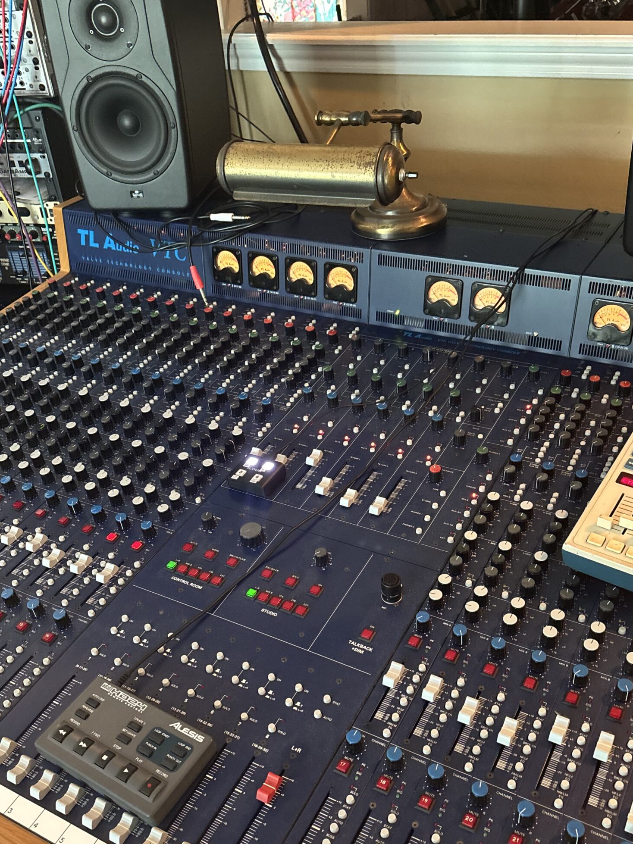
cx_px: 312
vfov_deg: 53.6
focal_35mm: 34
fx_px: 829
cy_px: 500
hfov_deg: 41.8
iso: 640
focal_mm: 5.96
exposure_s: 1/30
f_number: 1.6
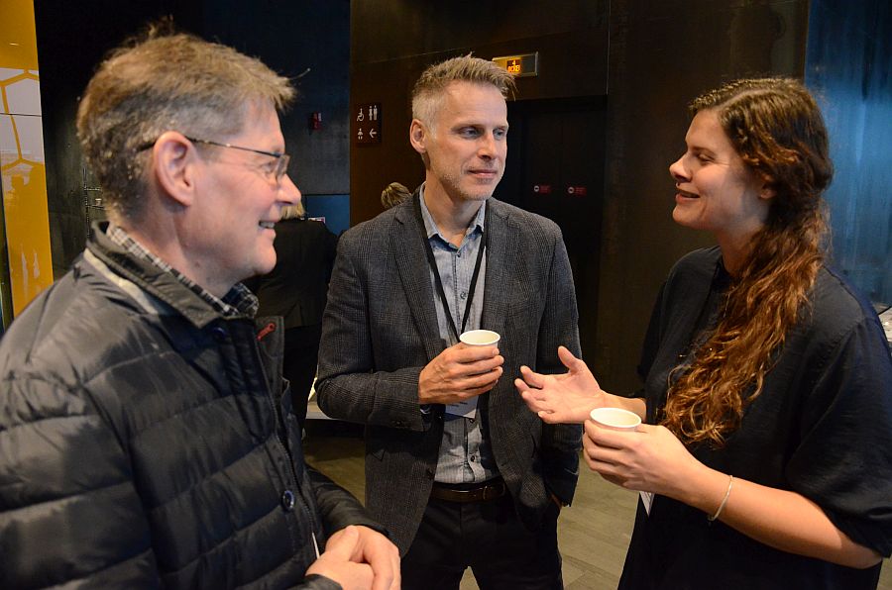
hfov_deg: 67.5
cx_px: 446
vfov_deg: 47.7
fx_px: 668
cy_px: 295
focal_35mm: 27
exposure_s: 1/50
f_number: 3.5
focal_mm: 18
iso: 4000
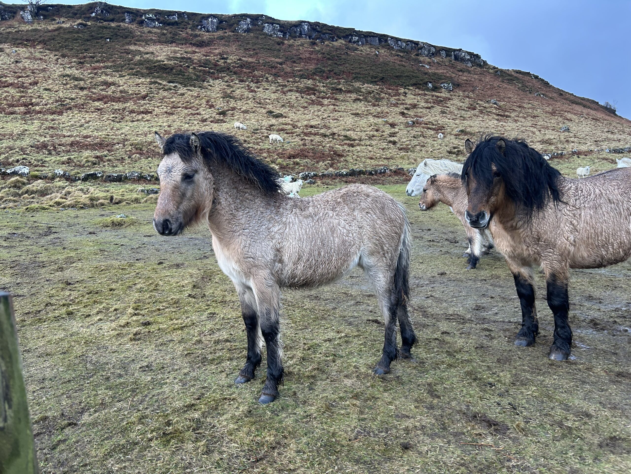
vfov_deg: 53.1
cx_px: 316
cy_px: 237
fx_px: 474
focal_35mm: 26
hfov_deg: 67.3
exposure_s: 1/121
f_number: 1.5
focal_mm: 5.7
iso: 64
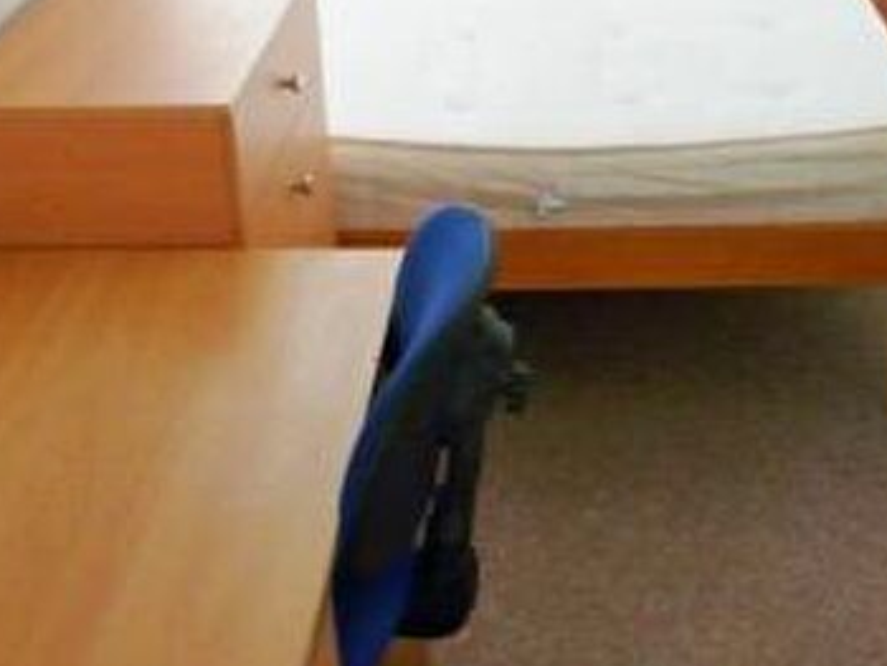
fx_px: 1436
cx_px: 507
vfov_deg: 25.4
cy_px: 72
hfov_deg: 34.3
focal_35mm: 56
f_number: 2.8
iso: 200
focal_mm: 4.6
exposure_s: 1/25
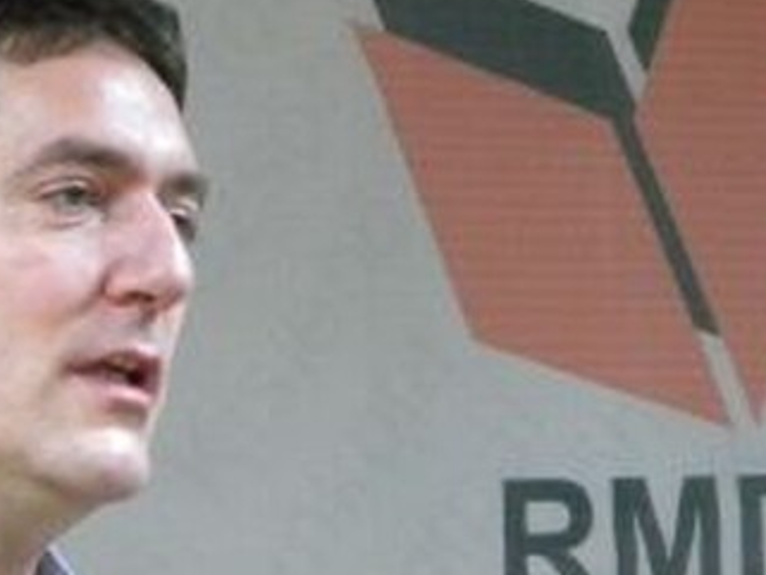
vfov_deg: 7.7
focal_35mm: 194
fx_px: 4295
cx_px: 480
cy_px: 311
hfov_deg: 10.2
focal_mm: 15.1
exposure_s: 1/9
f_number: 4.5
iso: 717
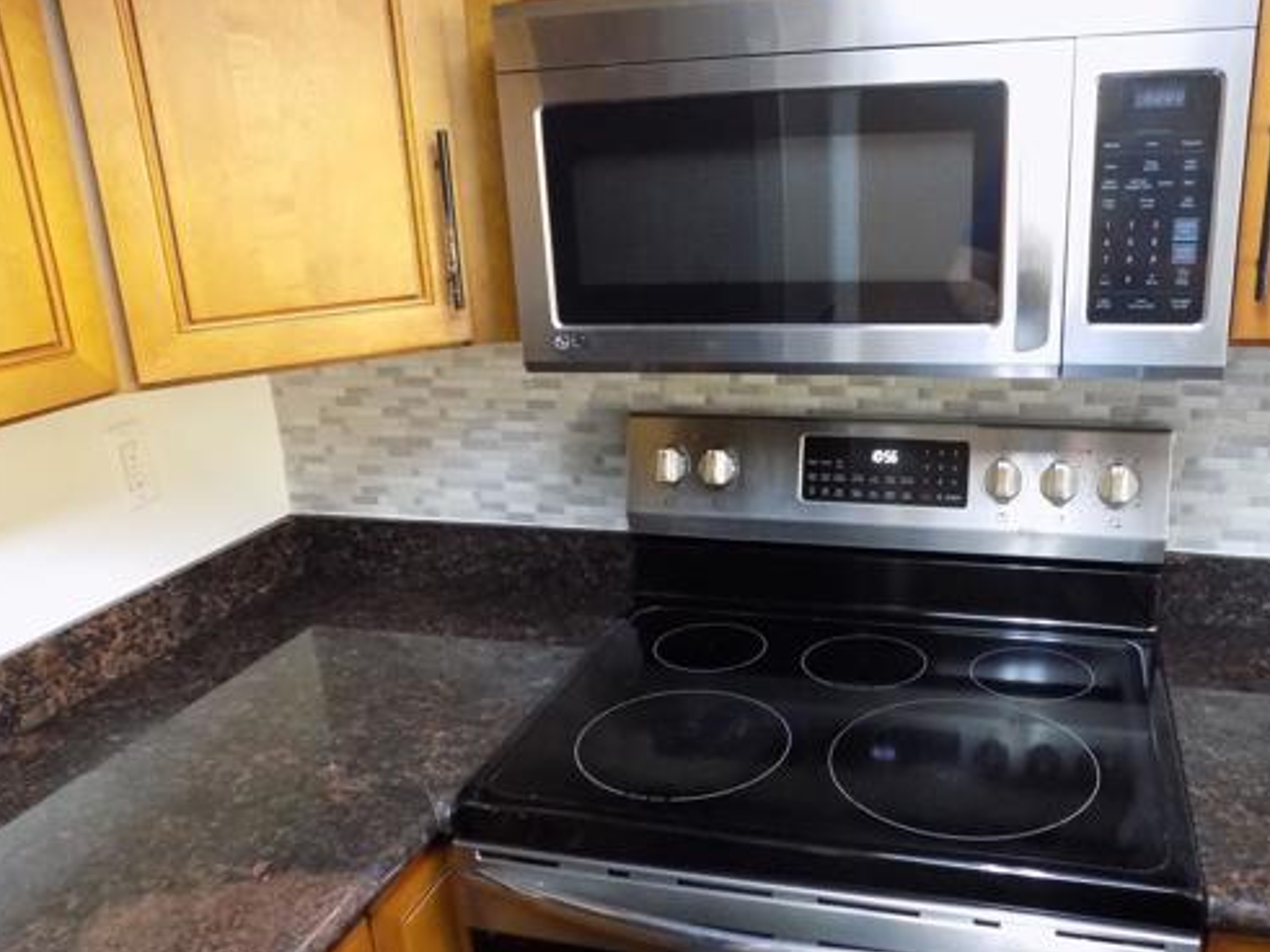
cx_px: 729
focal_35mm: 30
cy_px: 512
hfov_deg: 59.7
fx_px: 1100
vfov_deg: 46.7
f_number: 3.1
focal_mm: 4
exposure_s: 1/20
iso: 400
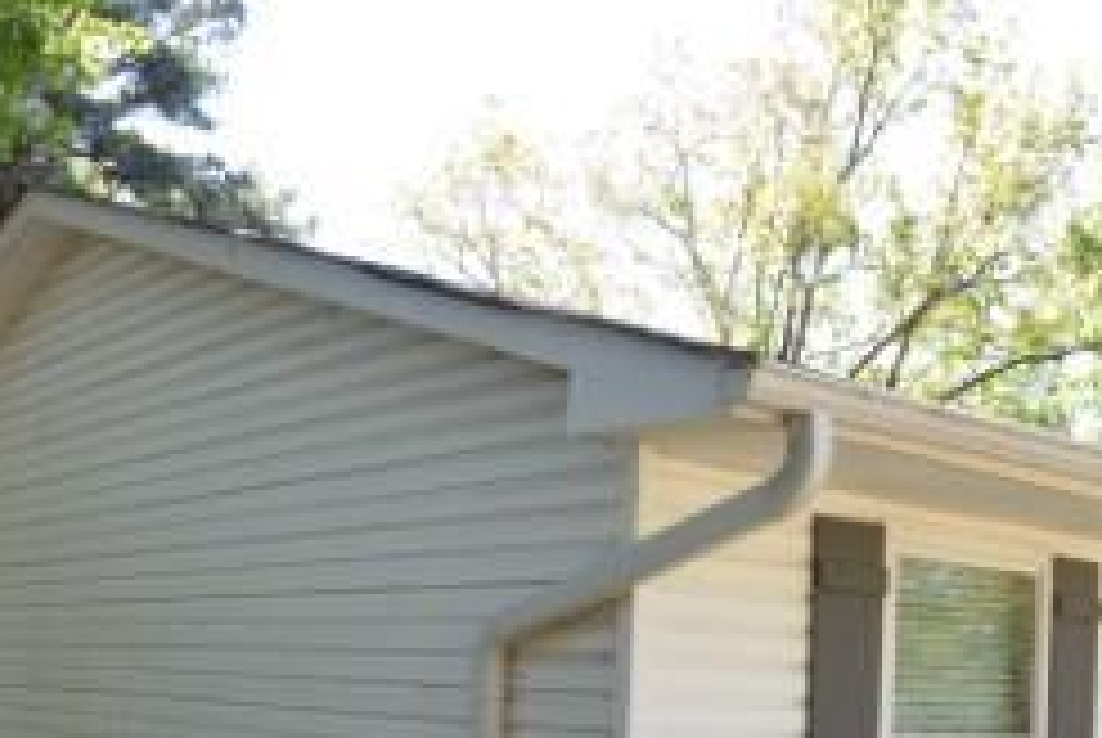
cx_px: 459
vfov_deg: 29.8
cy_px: 598
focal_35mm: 44
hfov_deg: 44.3
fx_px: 1348
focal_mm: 10
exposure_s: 1/30
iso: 100
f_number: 8
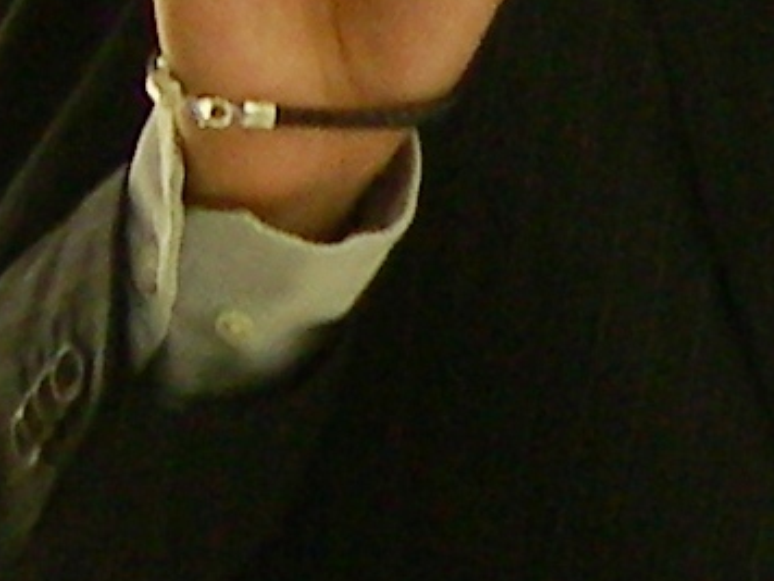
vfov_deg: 5.6
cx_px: 2307
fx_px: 5925
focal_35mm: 265
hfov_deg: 6.8
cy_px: 298
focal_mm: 6.2
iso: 125
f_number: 2.7
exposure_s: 1/50
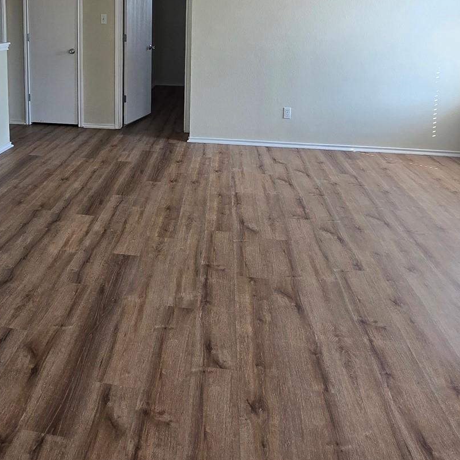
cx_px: 137
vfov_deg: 50.9
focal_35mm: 29
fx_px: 436
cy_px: 69
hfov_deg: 54.0
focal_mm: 2.2
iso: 64
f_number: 2.2
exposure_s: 1/120
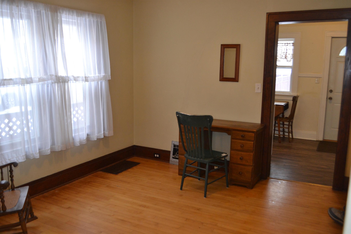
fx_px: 322
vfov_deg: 40.0
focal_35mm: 33
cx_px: 176
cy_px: 117
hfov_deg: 57.2
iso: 560
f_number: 3.8
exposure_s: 1/60
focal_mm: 22
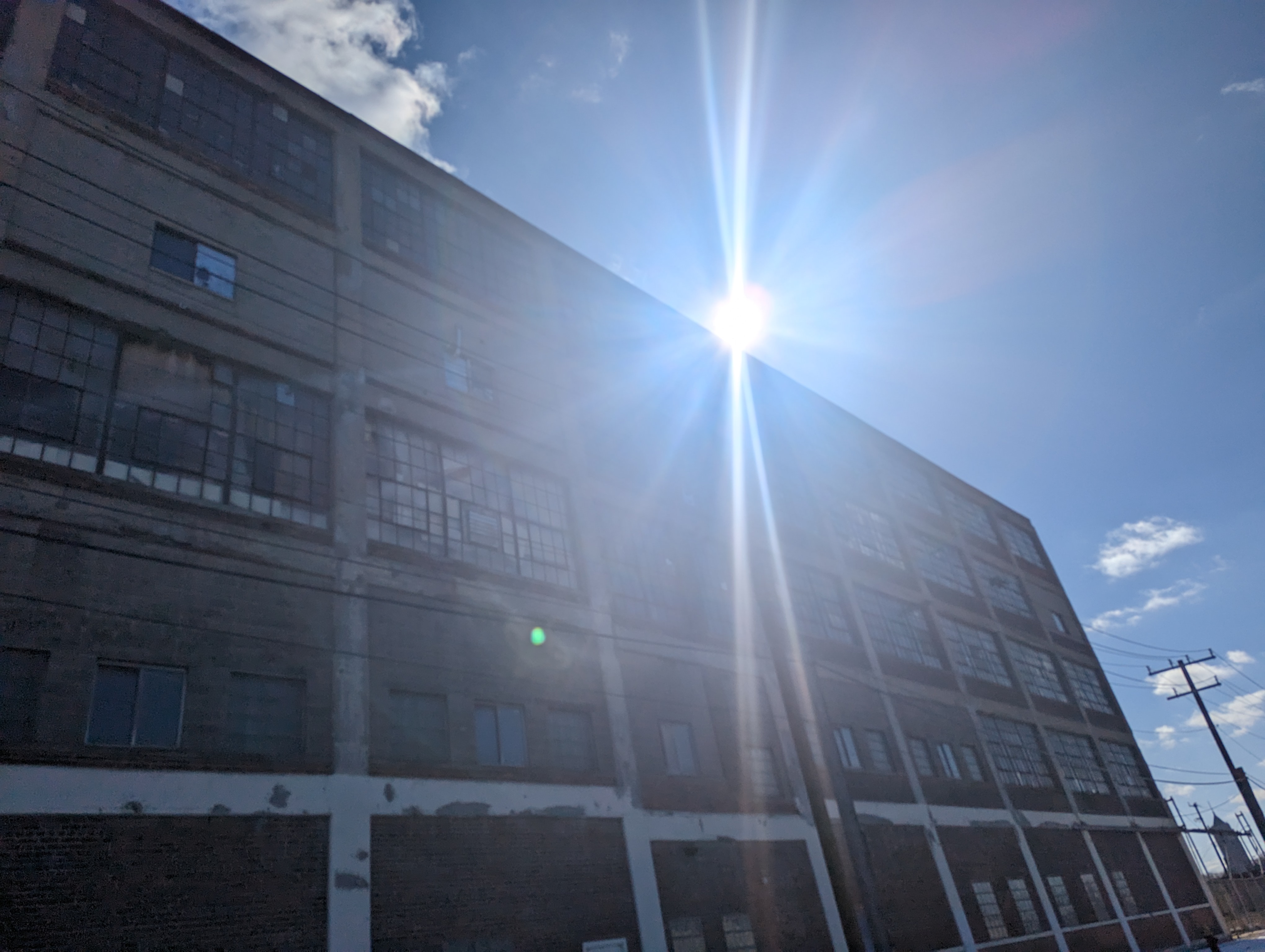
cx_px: 632
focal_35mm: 24
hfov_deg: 71.5
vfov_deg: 56.9
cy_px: 476
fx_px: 878
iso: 48
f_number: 1.85
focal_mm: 6.81
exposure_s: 1/16129
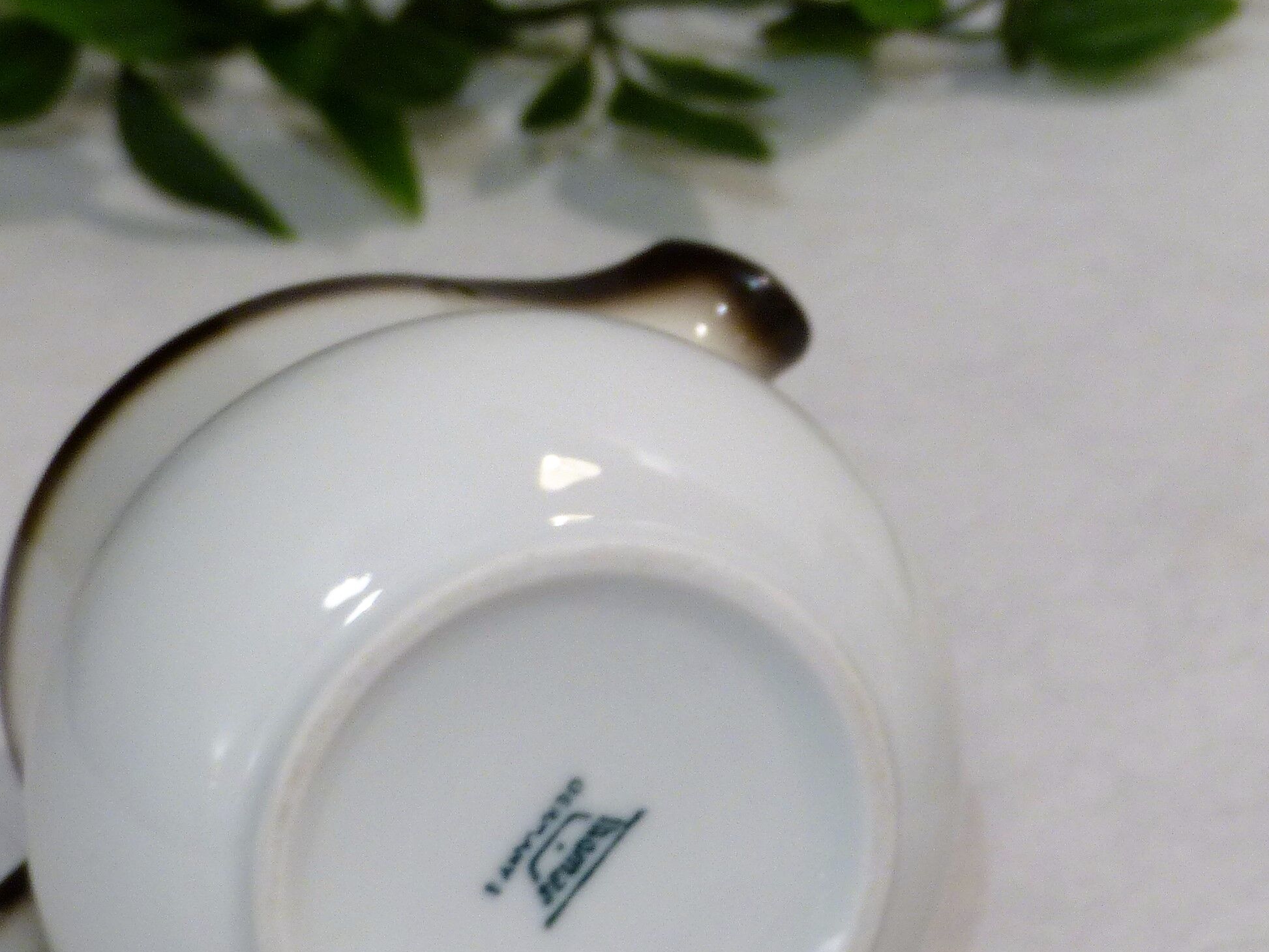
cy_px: 837
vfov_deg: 6.6
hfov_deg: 8.8
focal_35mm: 224
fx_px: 8213
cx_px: 1075
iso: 125
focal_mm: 19.6
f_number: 2.8
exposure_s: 1/8
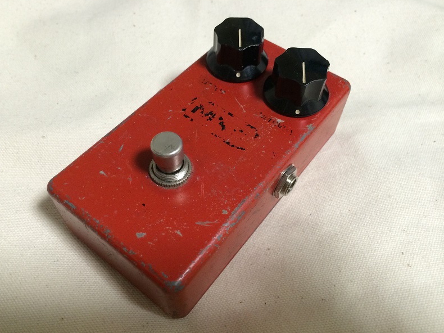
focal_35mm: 31
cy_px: 164
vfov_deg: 45.4
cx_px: 216
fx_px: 397
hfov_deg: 58.4
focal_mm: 4.12
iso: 160
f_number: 2.2
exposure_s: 1/30
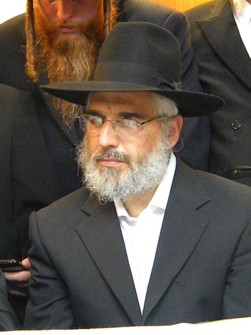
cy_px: 168
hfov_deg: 13.3
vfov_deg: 17.7
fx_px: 1074
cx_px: 135
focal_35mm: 111
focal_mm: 15.1
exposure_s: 1/55.1
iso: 1994
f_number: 4.5
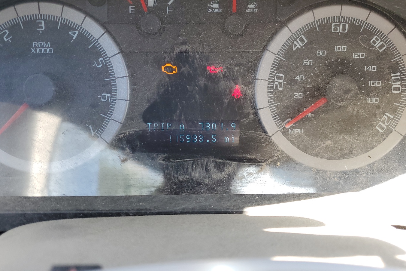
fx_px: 361
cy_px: 109
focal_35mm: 32
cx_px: 196
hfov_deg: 58.7
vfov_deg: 40.9
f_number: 1.5
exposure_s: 1/120
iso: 61
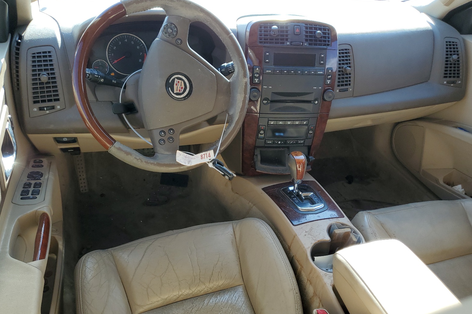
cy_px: 180
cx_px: 232
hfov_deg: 65.5
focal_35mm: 28
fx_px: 367
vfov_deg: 46.3
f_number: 1.5
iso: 50
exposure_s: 1/233
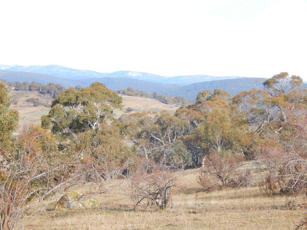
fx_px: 922
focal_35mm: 104
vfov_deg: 14.2
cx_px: 154
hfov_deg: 18.9
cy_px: 115
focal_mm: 18.7
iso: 125
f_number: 4.5
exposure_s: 1/320
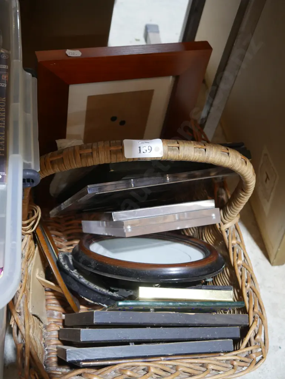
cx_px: 142
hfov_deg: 31.5
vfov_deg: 41.2
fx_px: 505
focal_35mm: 46
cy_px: 190
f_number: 5.1
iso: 1250
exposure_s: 1/60
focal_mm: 23
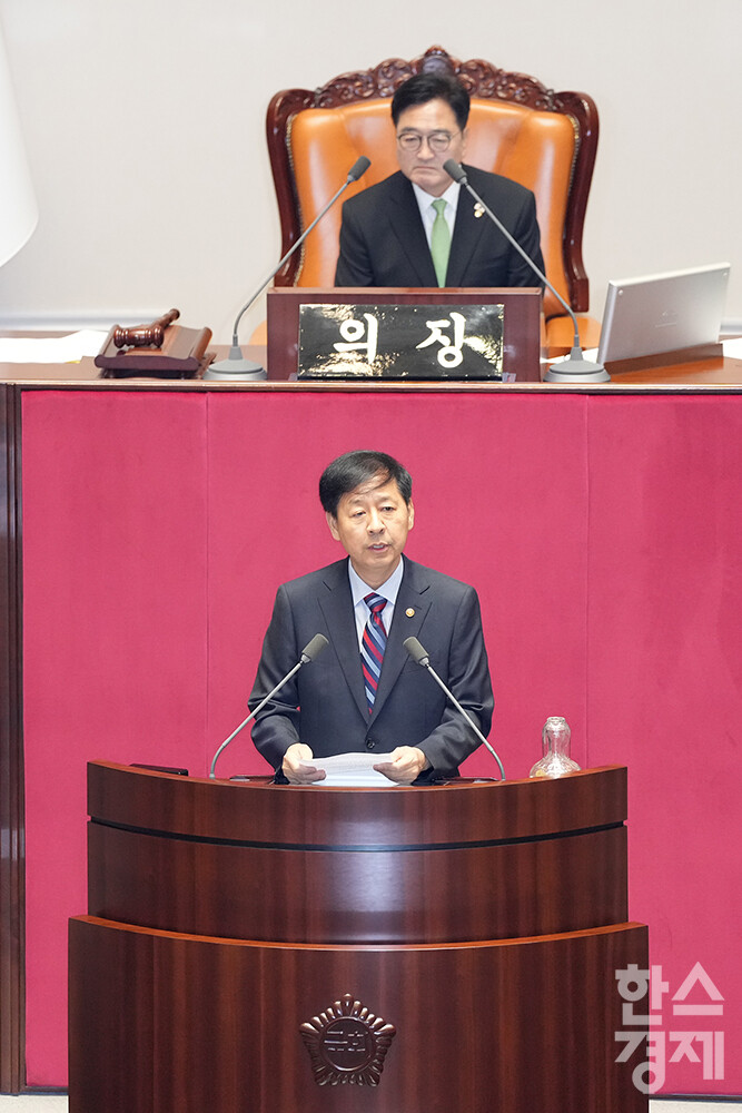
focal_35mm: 200
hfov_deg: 6.9
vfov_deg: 10.3
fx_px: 6181
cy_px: 556
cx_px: 371
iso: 3200
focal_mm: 200
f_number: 3.2
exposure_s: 1/160
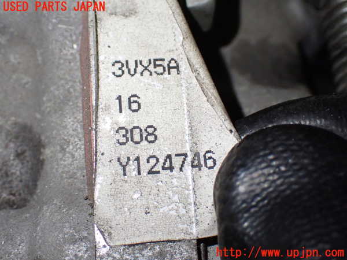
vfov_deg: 29.1
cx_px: 174
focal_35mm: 50
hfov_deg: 38.2
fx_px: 501
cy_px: 130
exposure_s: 1/200
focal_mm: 9.01
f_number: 3.2
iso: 800
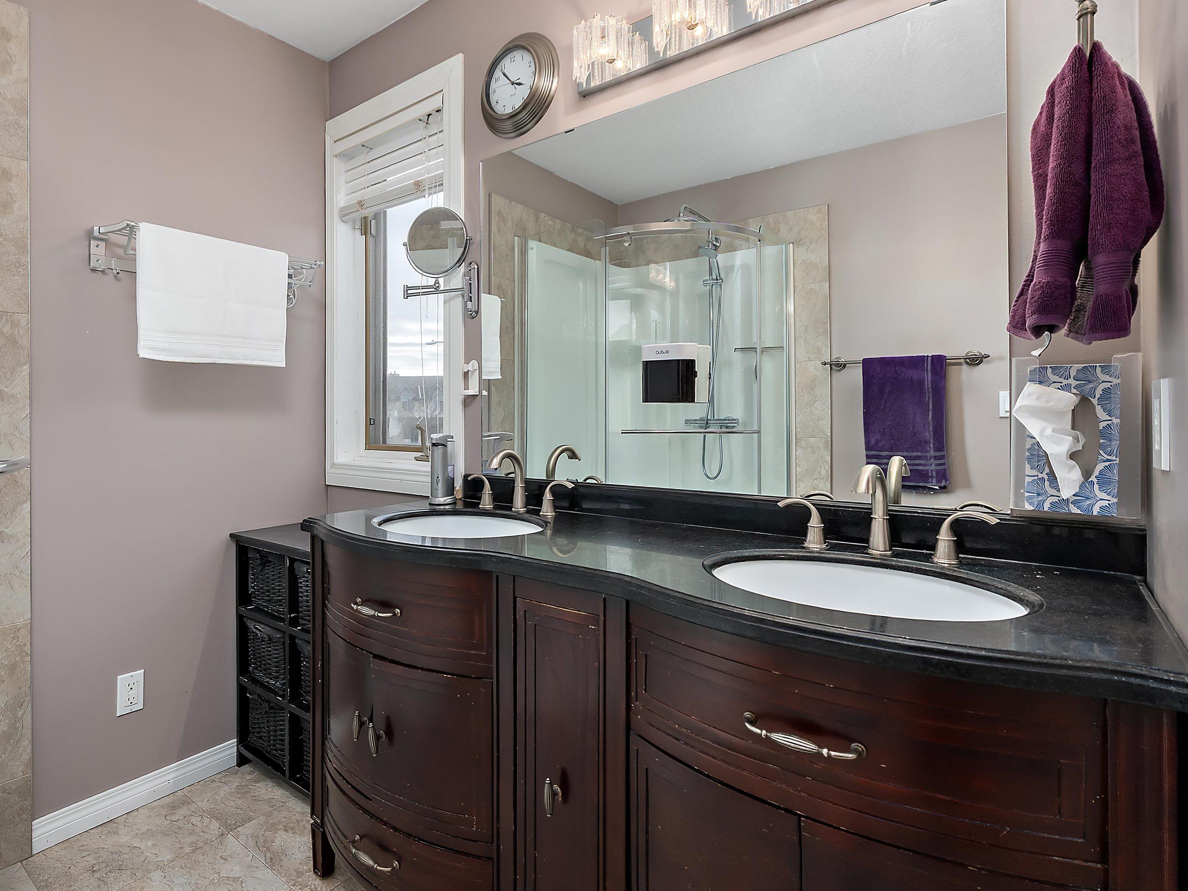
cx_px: 524
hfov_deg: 87.4
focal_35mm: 18
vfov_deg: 71.6
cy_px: 430
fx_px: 618
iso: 640
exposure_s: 1/8
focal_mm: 16
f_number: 8
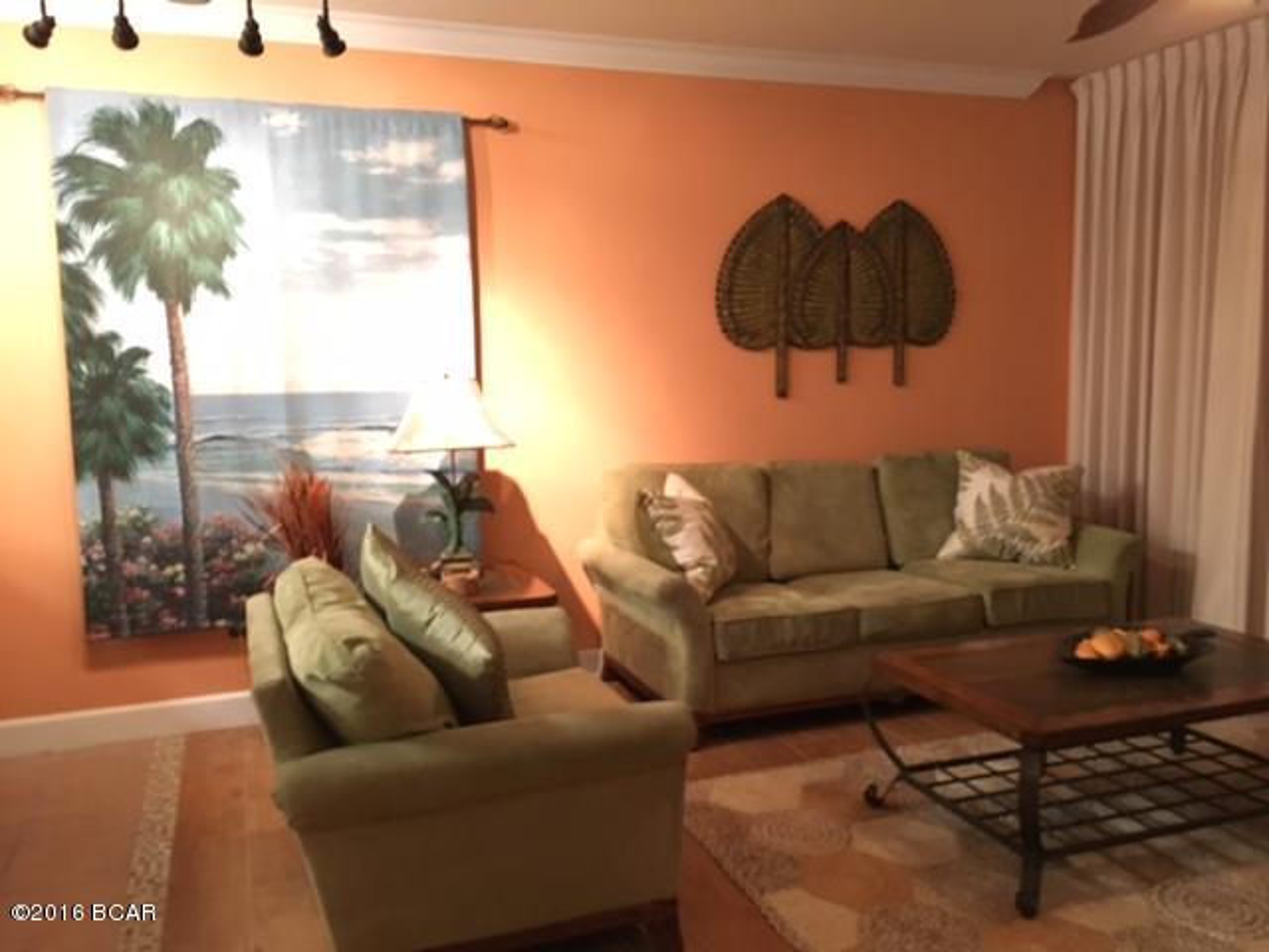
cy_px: 476
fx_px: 1063
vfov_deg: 48.2
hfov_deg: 61.7
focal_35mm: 29
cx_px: 634
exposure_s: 1/15
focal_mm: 4.15
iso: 400
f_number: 2.2
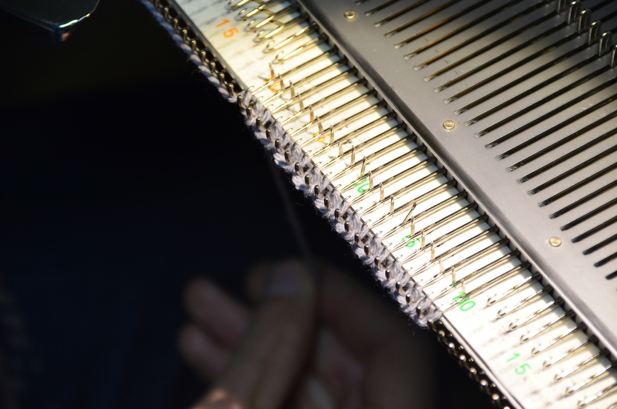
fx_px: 5130
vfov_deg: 4.6
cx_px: 308
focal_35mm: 300
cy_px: 204
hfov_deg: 6.9
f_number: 6.3
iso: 800
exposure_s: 1/80
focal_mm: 200
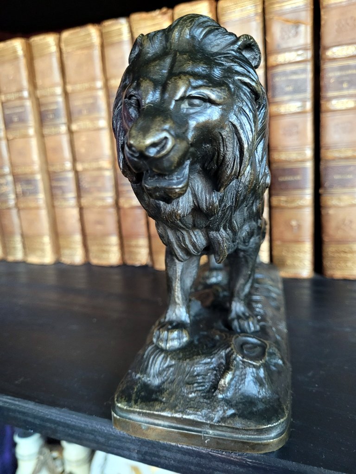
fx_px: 357
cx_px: 178
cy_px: 237
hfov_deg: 53.1
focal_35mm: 26
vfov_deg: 67.3
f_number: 1.8
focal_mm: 5.4
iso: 640
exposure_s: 1/33
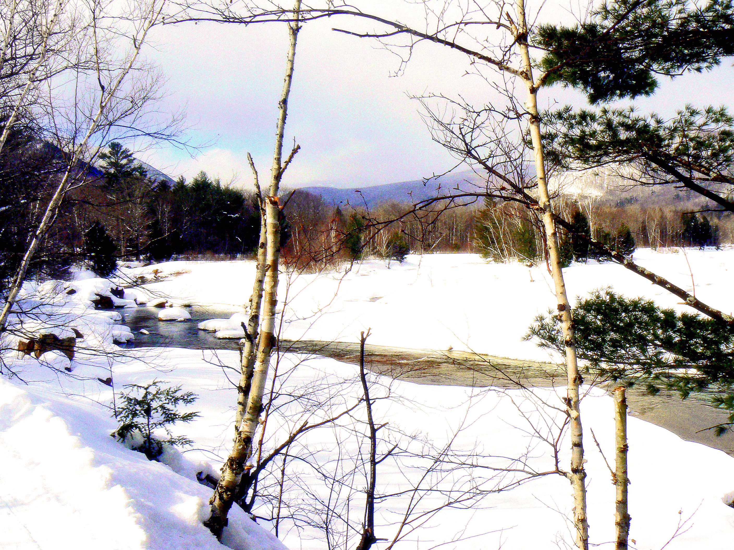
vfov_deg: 36.8
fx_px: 827
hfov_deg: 47.9
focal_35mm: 39
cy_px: 275
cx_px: 367
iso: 80
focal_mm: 6.4
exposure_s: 1/640
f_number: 8
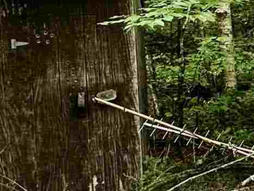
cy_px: 43
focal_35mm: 92
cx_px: 513
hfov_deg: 16.2
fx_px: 676
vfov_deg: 16.0
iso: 64
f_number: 2.2
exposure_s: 1/99
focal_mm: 2.22
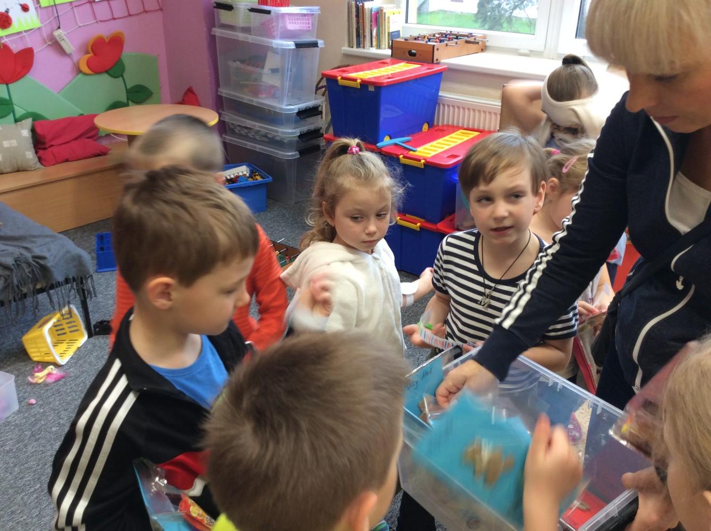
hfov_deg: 56.9
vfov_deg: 44.0
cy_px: 266
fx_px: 656
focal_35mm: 32
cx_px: 356
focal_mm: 3.3
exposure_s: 1/25
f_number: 2.4
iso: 40
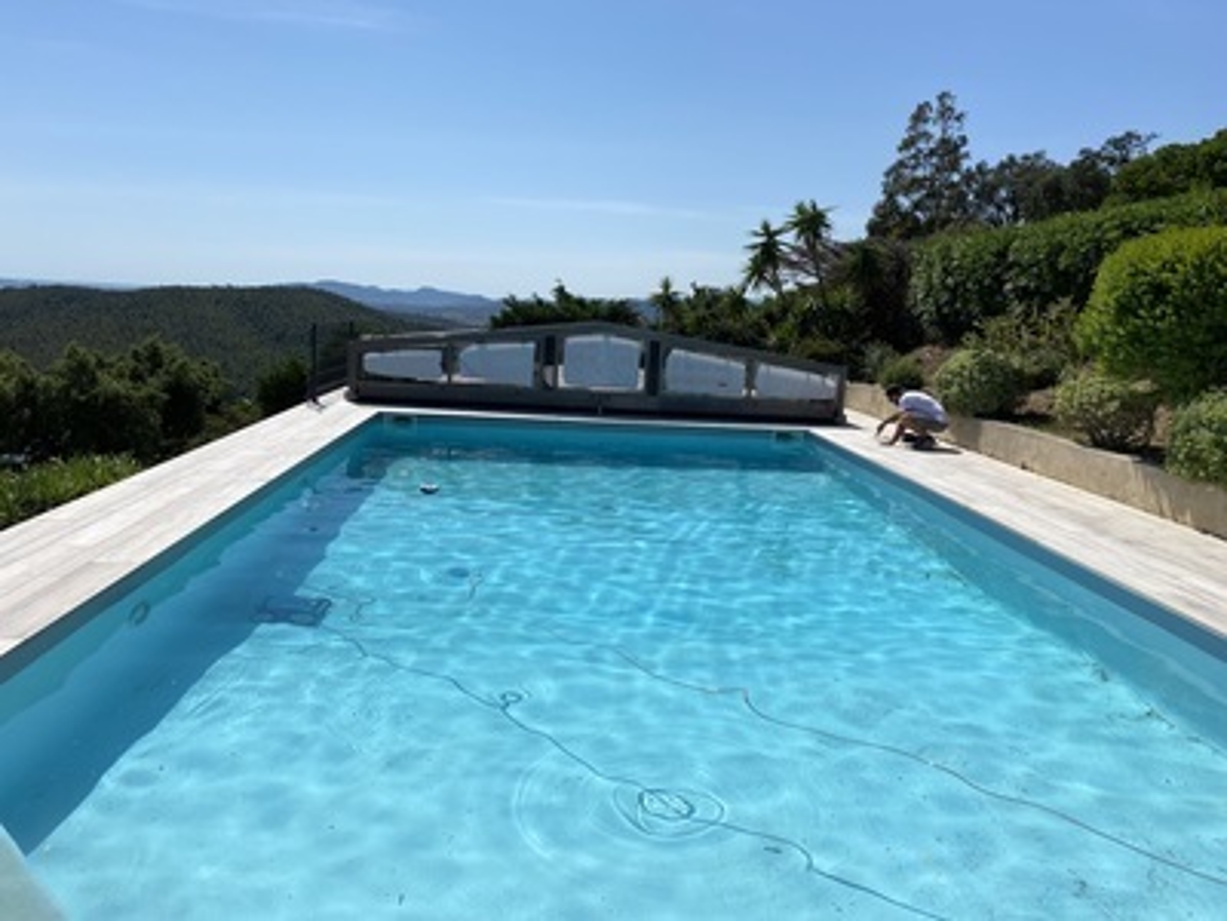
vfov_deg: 53.1
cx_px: 614
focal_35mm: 26
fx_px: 922
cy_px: 460
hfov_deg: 67.3
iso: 32
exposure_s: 1/6757
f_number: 1.8
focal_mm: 4.25
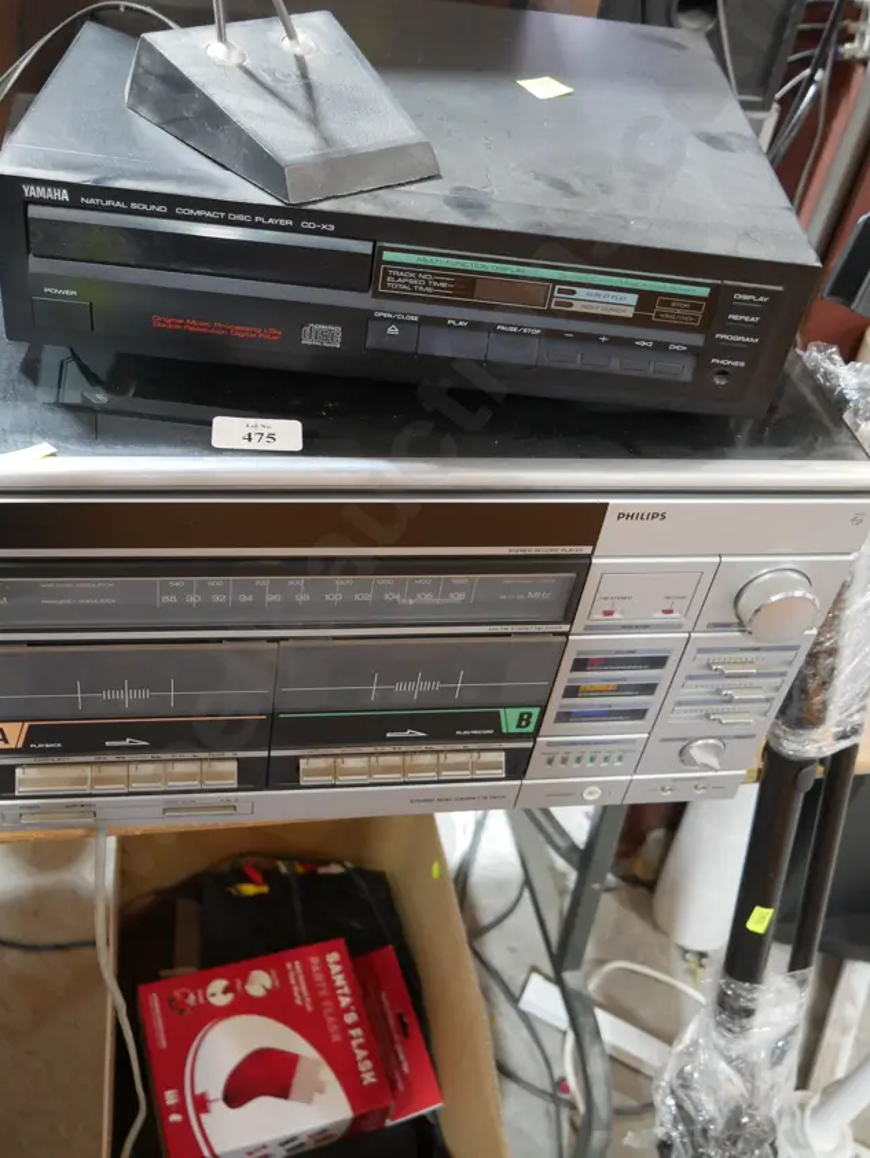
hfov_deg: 41.8
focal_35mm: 34
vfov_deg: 53.8
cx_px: 388
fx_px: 1138
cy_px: 499
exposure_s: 1/60
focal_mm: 14
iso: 1250
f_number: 3.5
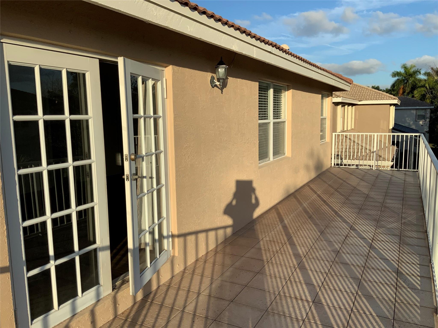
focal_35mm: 29
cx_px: 219
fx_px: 367
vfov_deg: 48.2
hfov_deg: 61.7
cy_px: 164
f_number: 1.8
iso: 16
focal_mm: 3
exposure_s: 1/2320
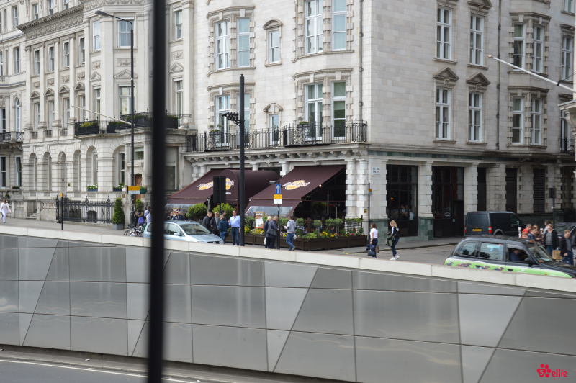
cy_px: 192
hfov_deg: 37.9
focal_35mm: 52
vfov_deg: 25.7
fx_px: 839
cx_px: 288
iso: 100
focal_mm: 35
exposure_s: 1/160
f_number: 6.3
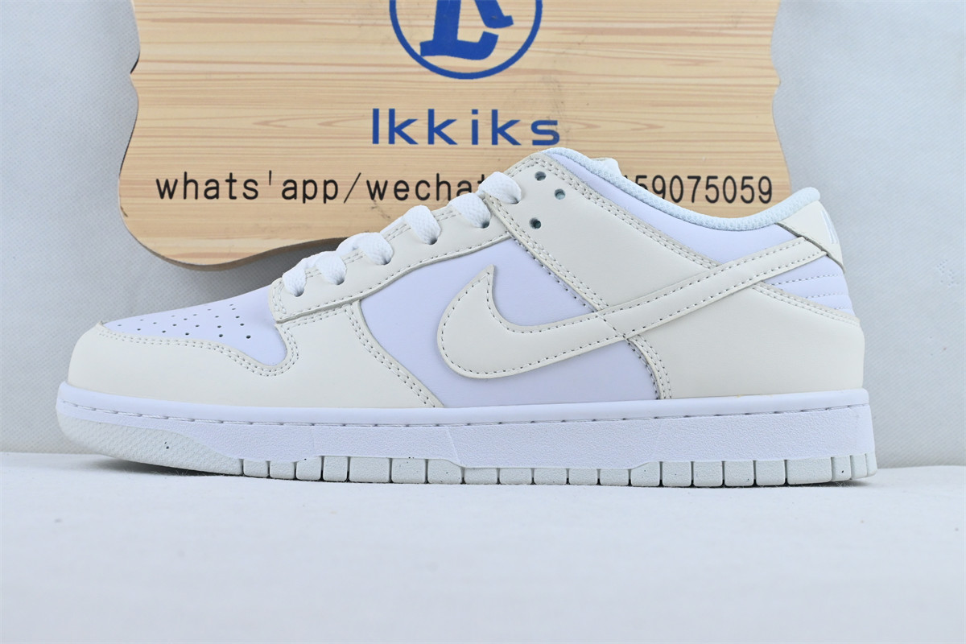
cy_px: 322
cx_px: 483
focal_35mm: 52
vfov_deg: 25.8
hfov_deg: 37.9
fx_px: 1409
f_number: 10
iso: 1000
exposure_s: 1/200
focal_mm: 35
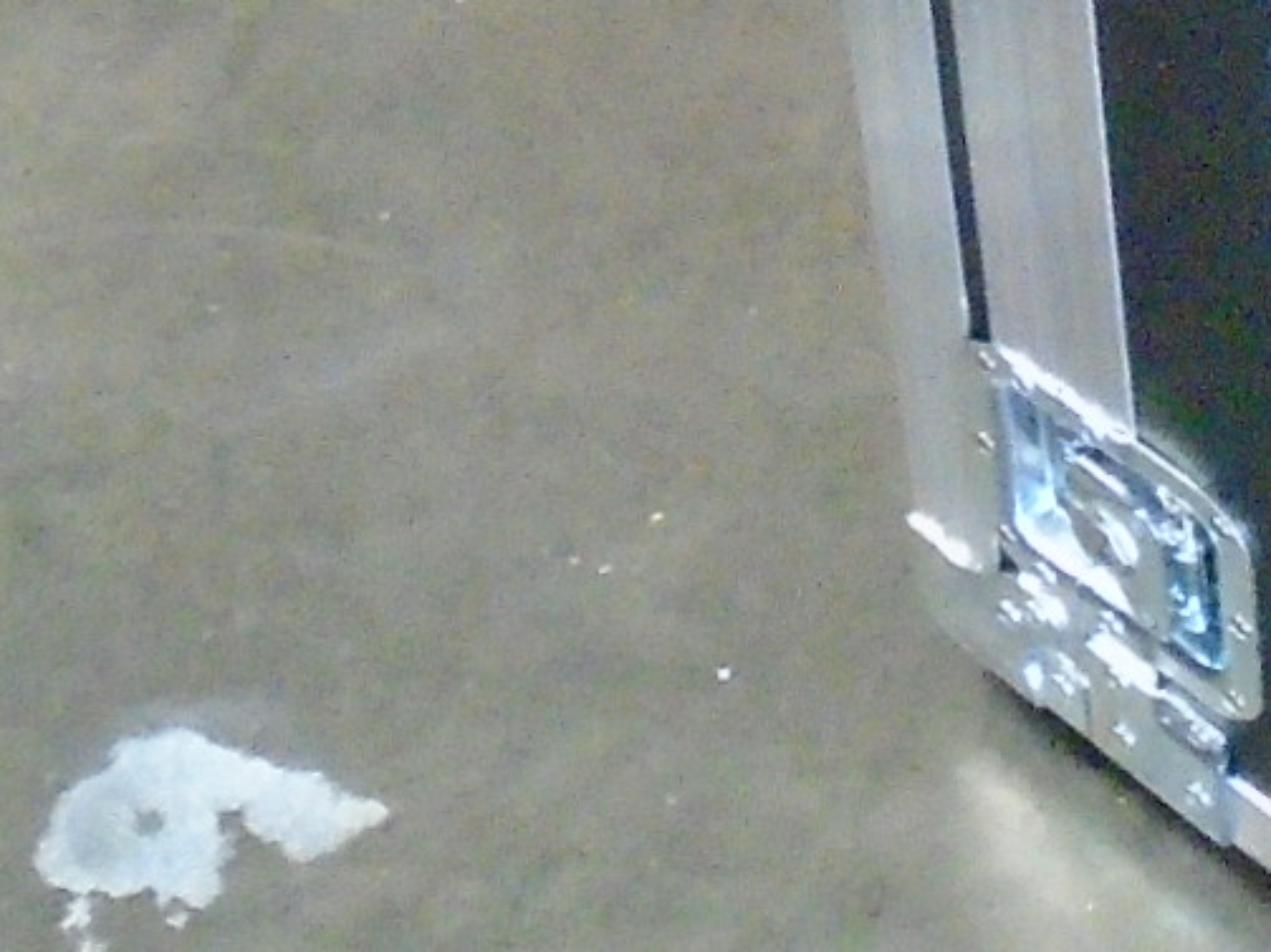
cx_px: 2143
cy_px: -1098
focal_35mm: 134
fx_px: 4919
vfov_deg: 10.0
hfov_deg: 13.5
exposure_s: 1/40
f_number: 3.2
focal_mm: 4.6
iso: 800
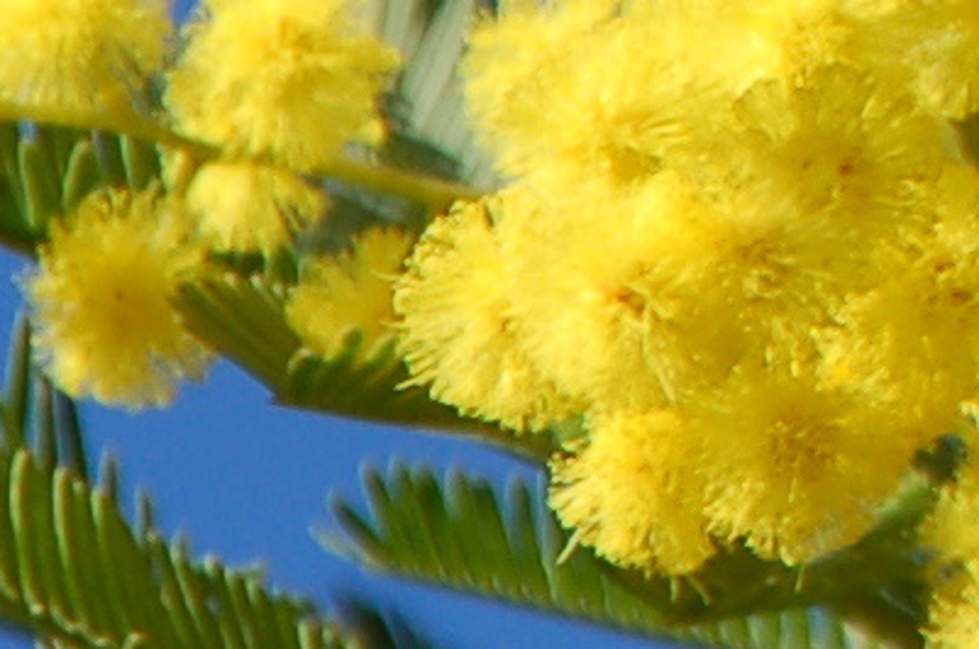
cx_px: 2937
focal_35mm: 1408
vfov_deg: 1.0
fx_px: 38221
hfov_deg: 1.5
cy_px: -913
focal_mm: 125
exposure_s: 1/500
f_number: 5.6
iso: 200
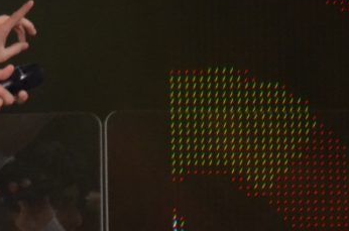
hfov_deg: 1.3
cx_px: -626
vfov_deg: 0.9
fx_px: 15476
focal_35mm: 1600
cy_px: 269
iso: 800
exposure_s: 1/125
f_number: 5.6
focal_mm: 180
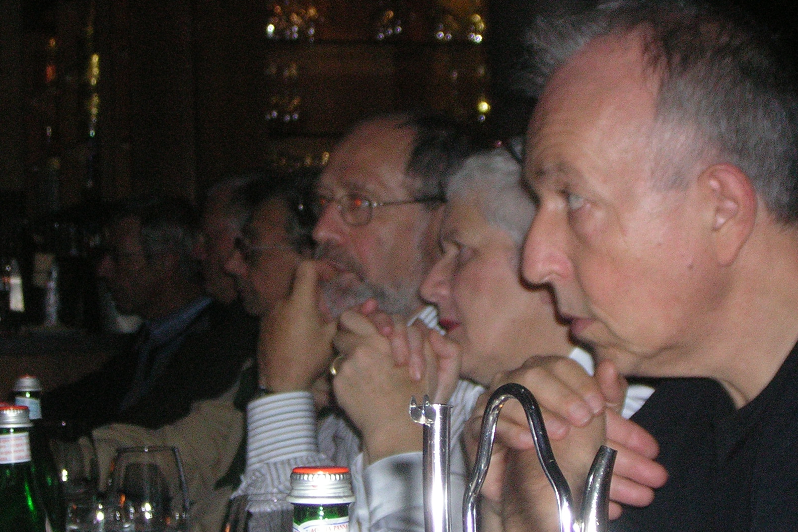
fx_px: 2328
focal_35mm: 105
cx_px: 401
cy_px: 267
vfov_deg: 13.0
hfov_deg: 19.5
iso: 163
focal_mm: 13.1
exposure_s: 1/60.1
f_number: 4.5
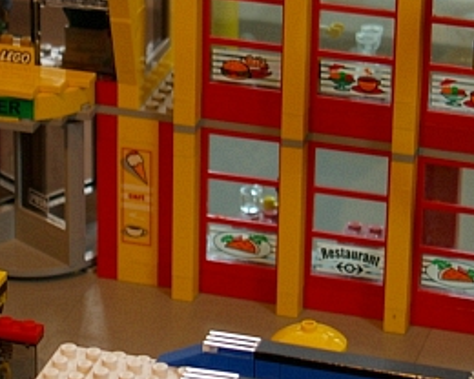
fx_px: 2565
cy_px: 61
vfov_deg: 8.4
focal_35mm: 183
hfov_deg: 10.5
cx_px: 155
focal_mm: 33
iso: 200
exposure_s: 1/4
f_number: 4
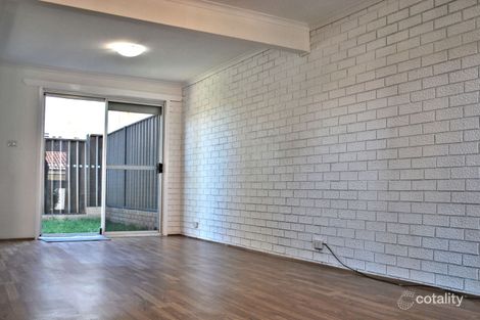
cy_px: 160
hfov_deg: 53.1
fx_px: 480
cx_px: 240
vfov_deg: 36.8
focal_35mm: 36
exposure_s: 1/50
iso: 200
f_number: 4.2
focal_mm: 24
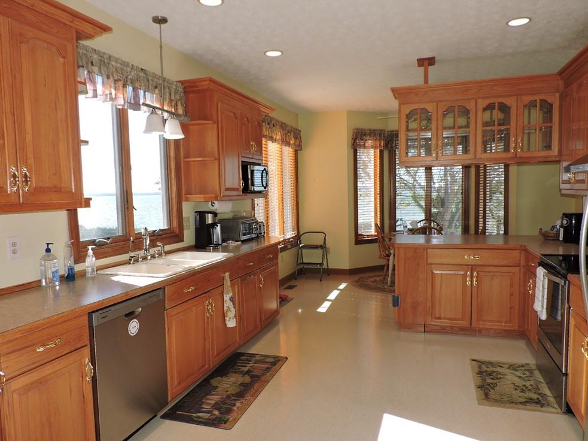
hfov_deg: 69.4
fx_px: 425
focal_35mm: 25
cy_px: 226
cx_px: 287
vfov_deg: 54.9
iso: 100
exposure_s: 1/125
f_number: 3
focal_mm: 4.3
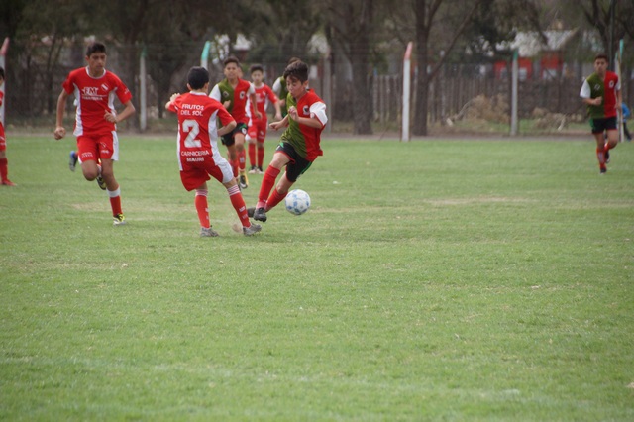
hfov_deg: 7.6
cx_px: 317
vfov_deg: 5.1
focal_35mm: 270
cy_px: 211
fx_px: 4752
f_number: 6.3
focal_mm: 180
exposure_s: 1/2000
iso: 1000
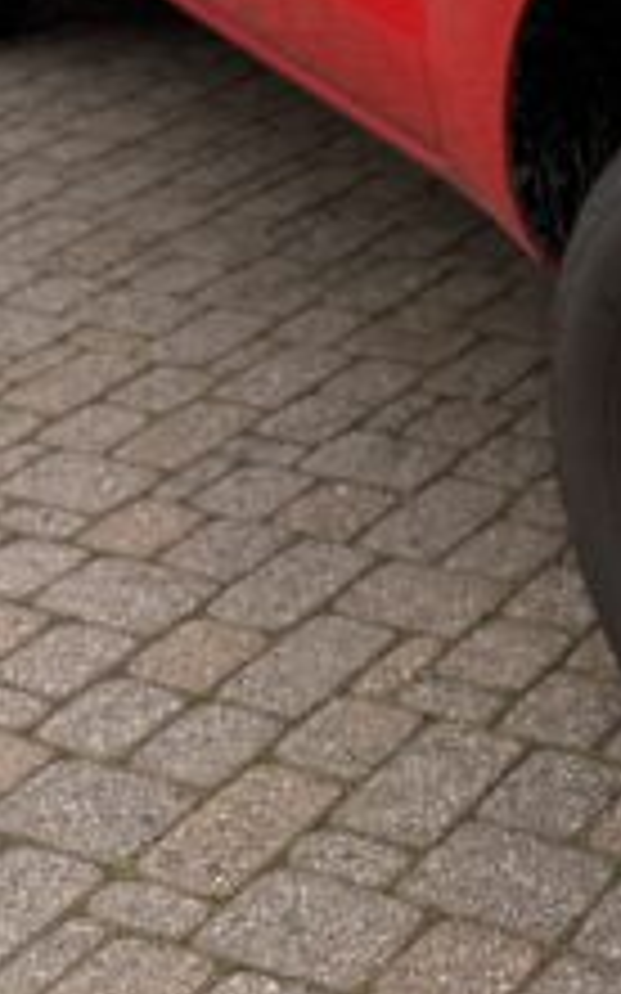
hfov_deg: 14.8
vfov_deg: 25.4
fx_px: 2114
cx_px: 1084
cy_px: 34
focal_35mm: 78
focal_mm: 6.76
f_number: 1.78
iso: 80
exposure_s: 1/240
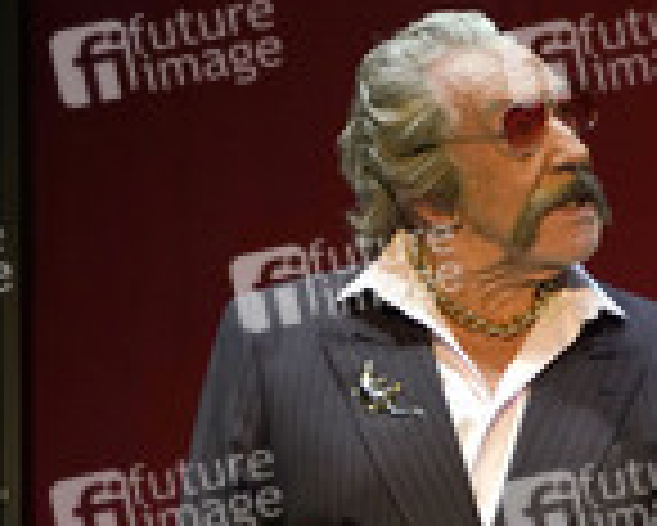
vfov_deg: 3.5
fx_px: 8659
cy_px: 616
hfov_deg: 4.3
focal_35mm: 445
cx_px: 677
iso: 2000
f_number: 5.6
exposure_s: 1/200
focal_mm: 154
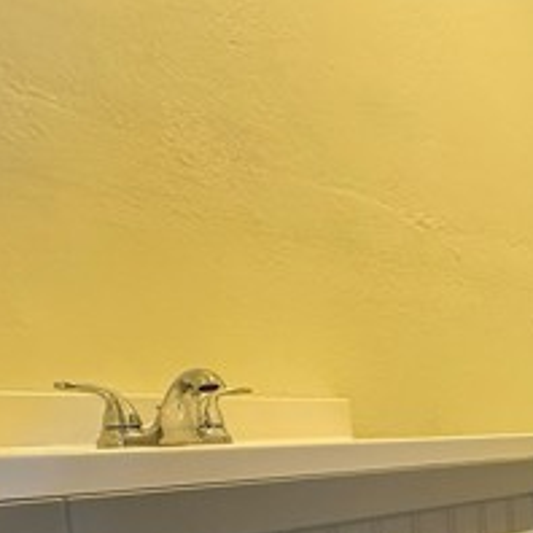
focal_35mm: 40
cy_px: 487
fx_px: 697
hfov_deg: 33.2
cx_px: 657
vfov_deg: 38.7
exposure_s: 1/60
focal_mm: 2.22
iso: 640
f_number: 2.2
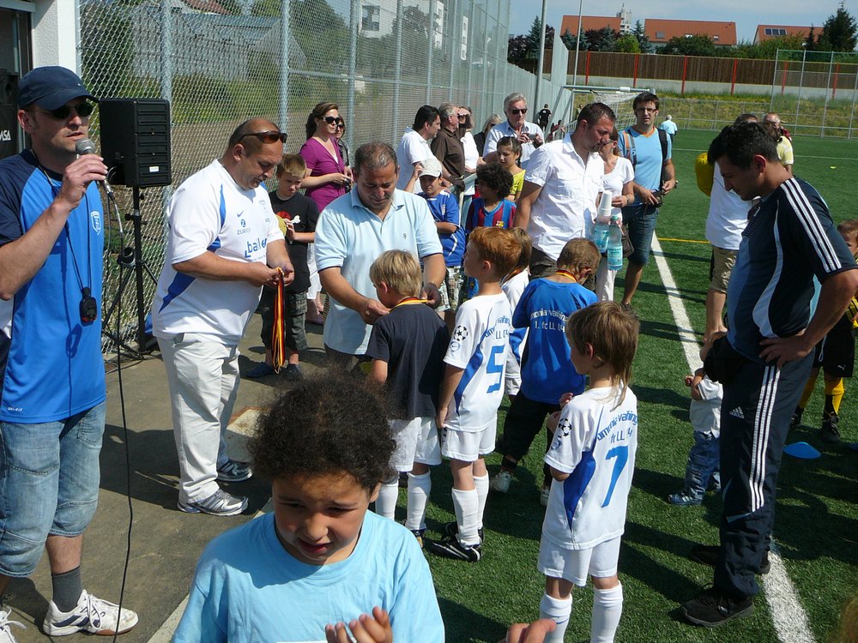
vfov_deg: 40.7
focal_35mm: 35
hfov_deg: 52.6
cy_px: 322
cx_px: 429
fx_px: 868
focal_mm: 5.2
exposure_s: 1/640
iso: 80
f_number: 5
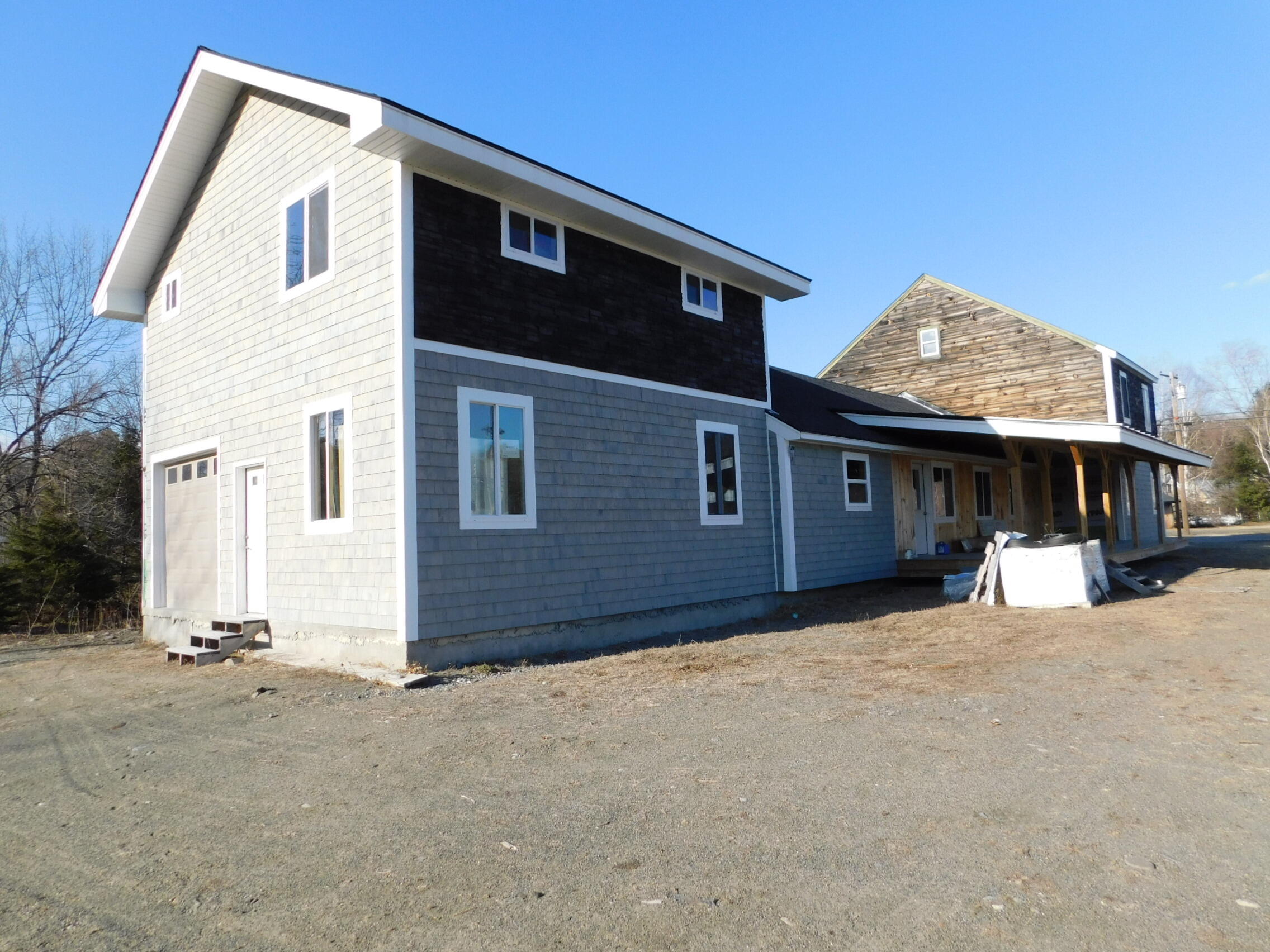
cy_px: 476
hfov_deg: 73.9
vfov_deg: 58.9
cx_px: 635
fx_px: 844
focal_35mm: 23
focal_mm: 4
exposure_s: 1/1250
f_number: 3
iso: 125
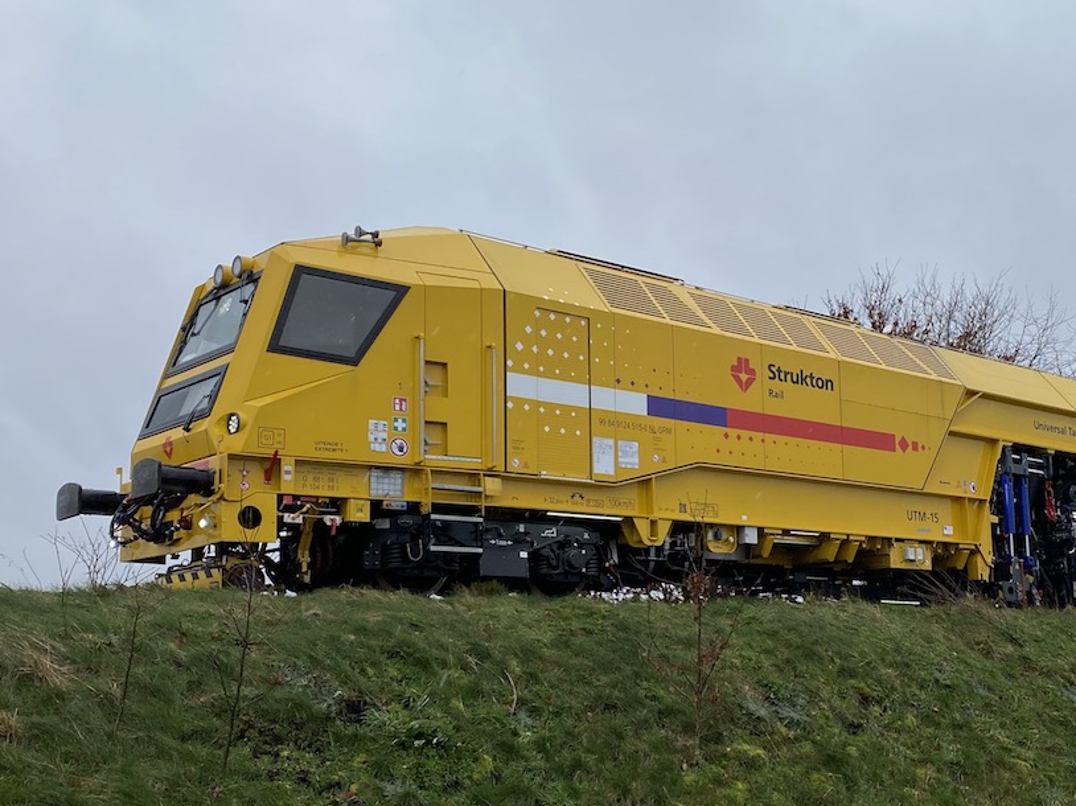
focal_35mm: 46
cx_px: 776
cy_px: 445
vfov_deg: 31.5
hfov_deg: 40.3
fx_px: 1429
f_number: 1.8
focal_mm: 4.25
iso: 32
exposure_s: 1/666
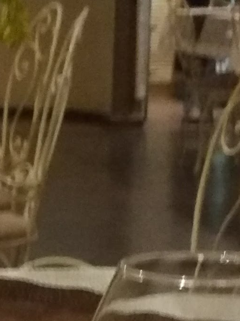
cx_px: -89
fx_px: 1711
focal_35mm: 185
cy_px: 532
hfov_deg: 7.9
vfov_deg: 10.2
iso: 1436
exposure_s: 1/14
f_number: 2
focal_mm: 4.12
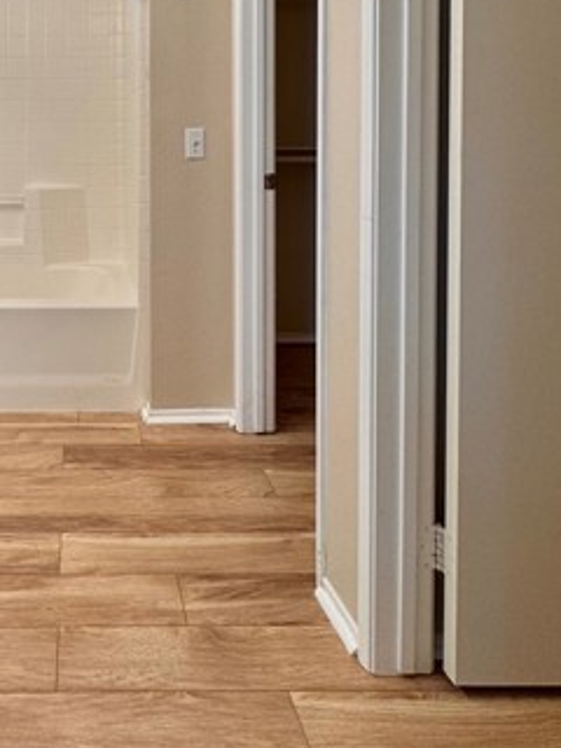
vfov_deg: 58.7
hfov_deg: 45.8
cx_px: 75
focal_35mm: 28
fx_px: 605
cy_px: 152
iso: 100
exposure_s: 1/120
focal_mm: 2.22
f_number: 2.2
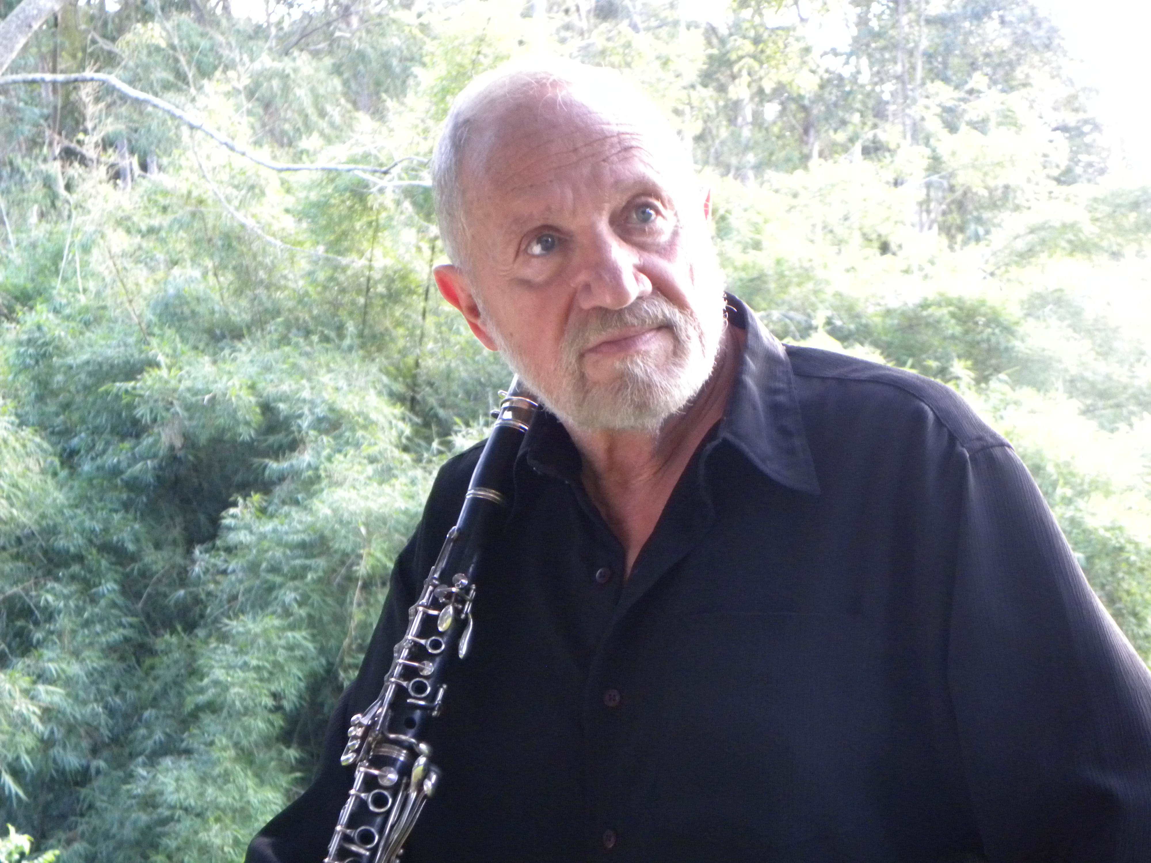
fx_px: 3491
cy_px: 432
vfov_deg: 14.1
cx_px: 576
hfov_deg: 18.7
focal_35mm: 105
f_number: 4
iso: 400
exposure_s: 1/36.6
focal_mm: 18.8
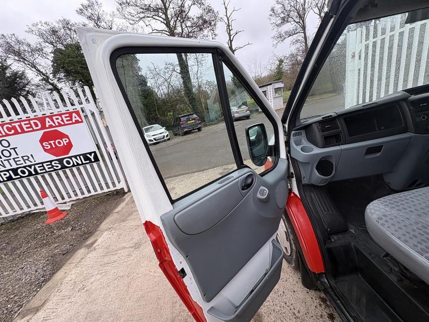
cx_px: 214
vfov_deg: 85.7
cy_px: 161
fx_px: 174
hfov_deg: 102.1
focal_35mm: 14
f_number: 2.2
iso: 50
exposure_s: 1/126
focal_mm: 2.22
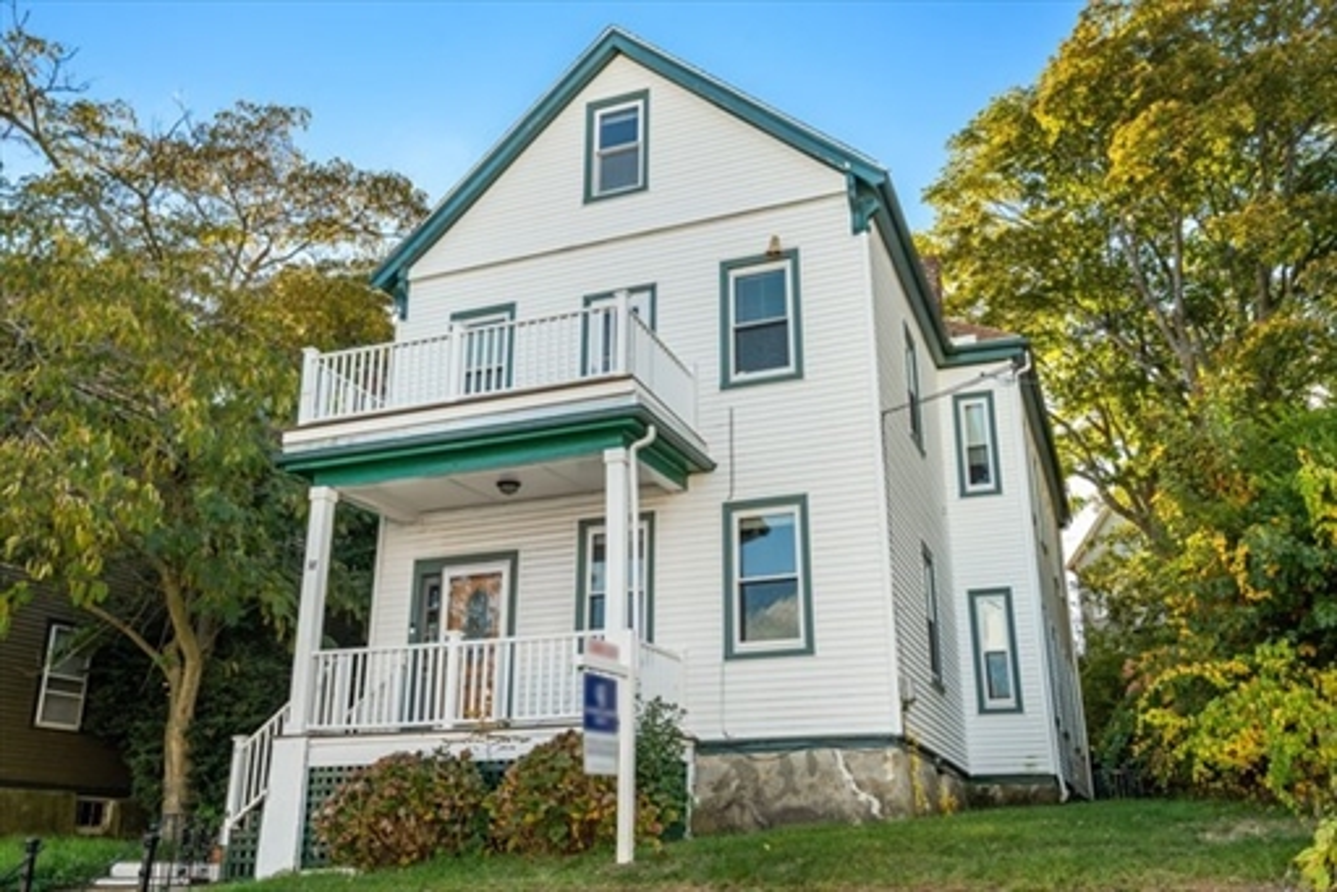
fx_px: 1152
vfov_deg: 42.4
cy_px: 446
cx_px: 668
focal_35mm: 31
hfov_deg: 60.3
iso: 250
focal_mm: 31
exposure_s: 1/320
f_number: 7.1
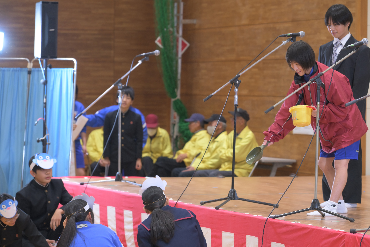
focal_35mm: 120
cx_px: 185
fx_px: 1233
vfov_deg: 11.4
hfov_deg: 17.1
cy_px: 124
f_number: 4
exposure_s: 1/100
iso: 1250
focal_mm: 120
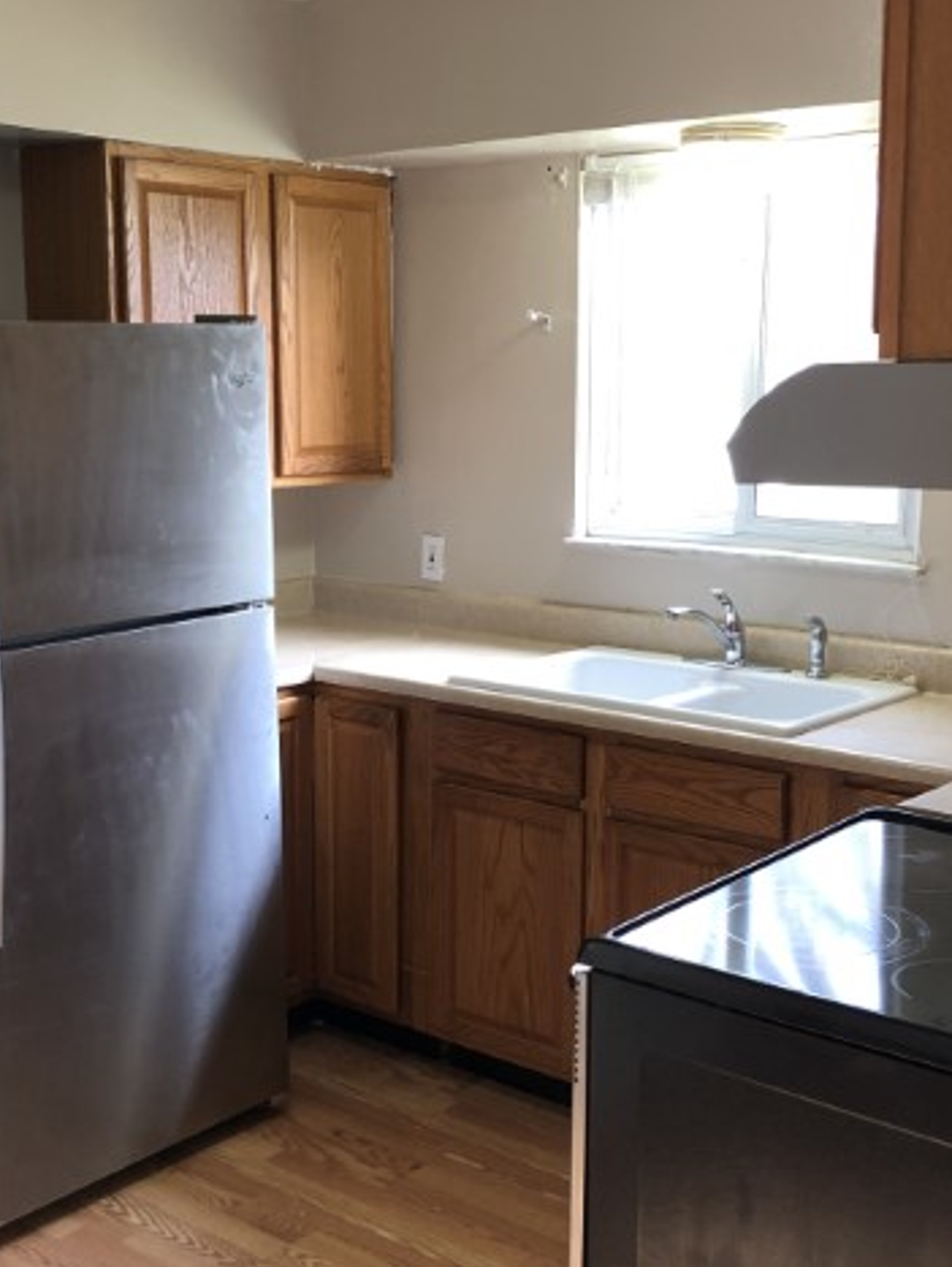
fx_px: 1684
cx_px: 453
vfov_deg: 41.2
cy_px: 692
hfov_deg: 31.6
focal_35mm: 46
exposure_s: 1/24
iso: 40
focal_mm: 3.99
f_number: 1.8
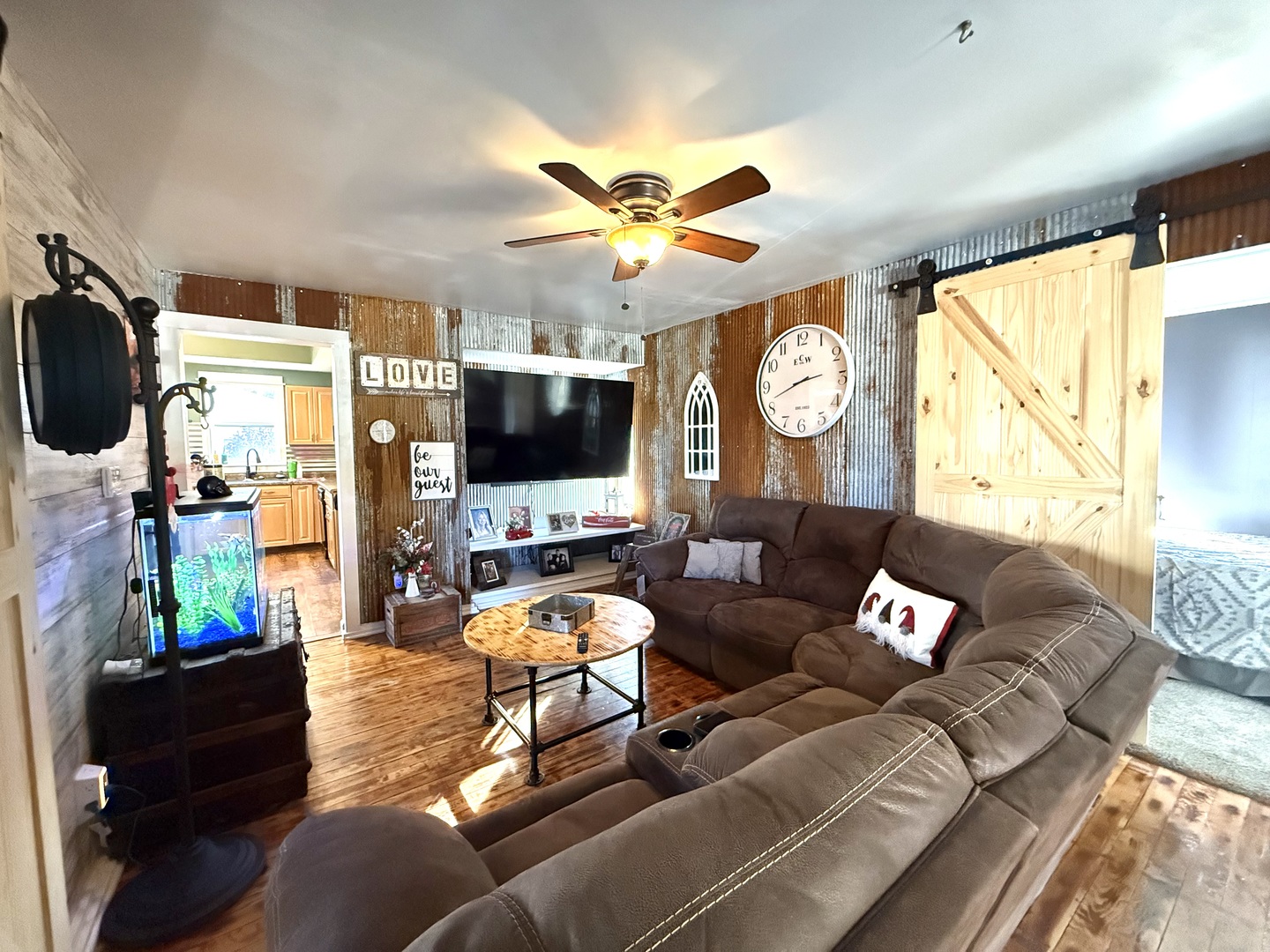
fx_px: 514
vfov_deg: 85.7
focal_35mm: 14
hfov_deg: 102.1
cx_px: 635
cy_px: 476
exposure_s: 1/60
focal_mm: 2.22
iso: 1250
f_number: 2.2
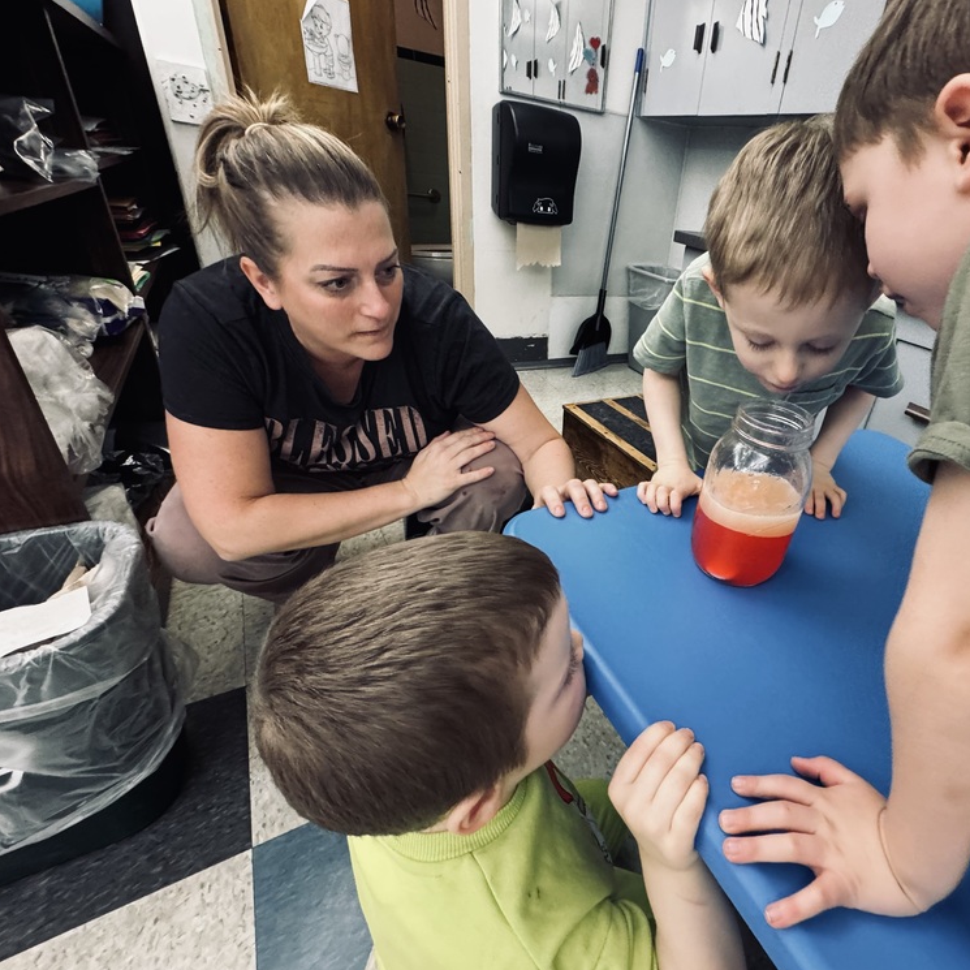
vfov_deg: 84.0
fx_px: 539
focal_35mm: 17
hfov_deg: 82.0
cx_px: 621
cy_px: 477
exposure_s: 1/60
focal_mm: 2.22
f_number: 2.2
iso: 640
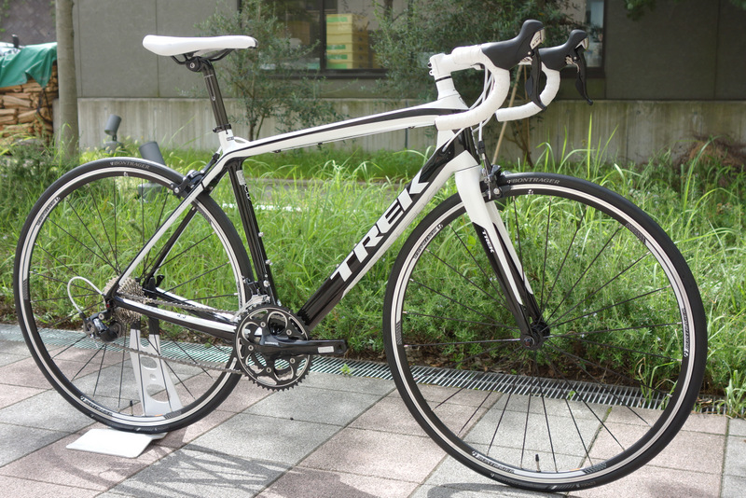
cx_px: 373
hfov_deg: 40.3
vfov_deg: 27.5
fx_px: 1016
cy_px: 249
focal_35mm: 49
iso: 125
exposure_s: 1/500
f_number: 3.2
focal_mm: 18.02
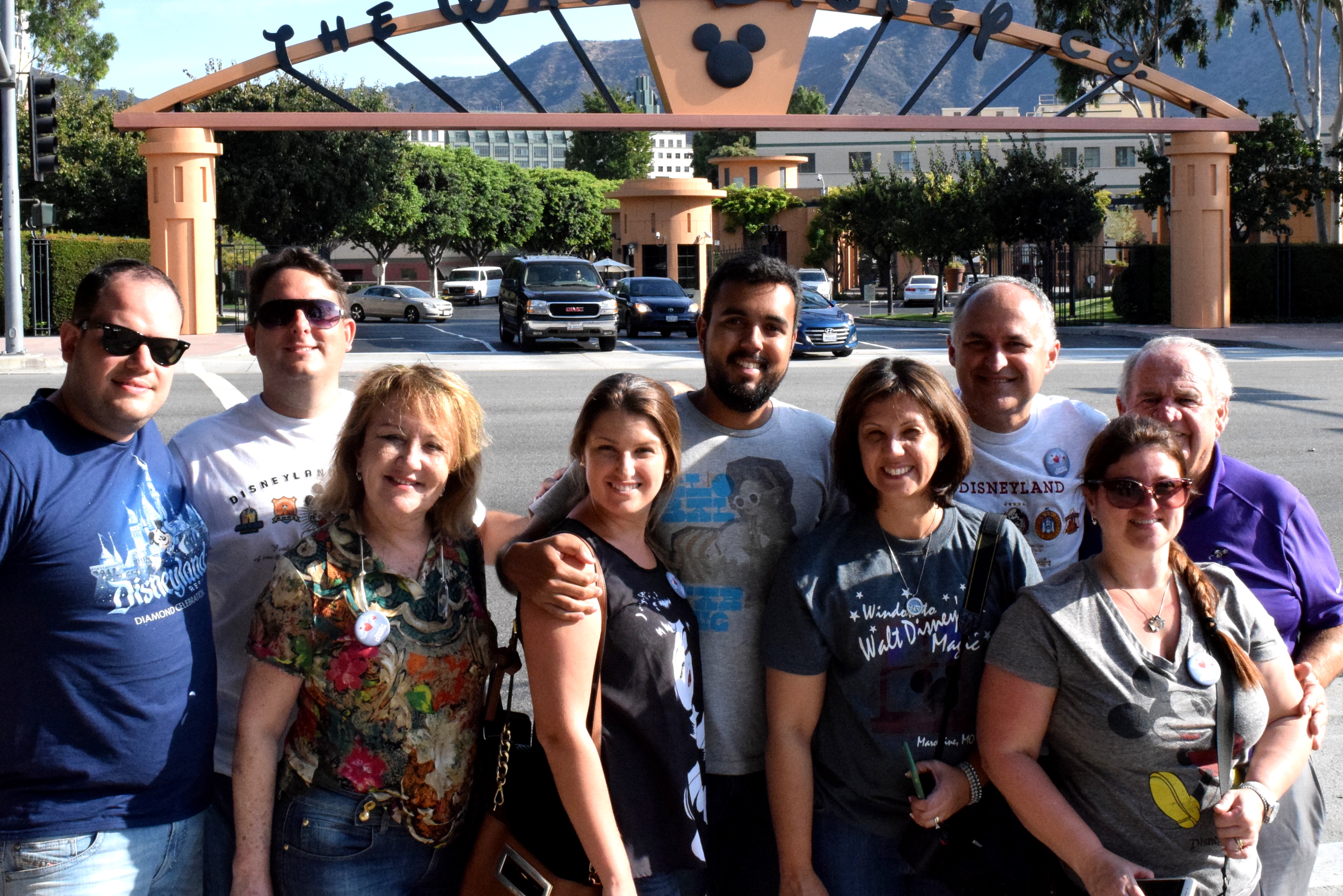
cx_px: 703
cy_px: 304
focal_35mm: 45
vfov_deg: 29.7
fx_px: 1679
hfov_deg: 43.6
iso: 3200
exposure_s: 1/1250
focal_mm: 22
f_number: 18
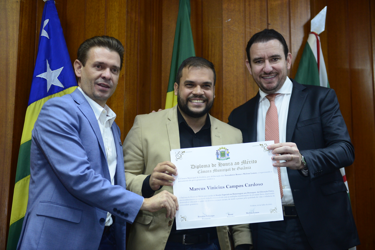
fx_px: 646
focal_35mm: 62
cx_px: 188
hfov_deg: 32.4
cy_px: 125
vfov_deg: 21.9
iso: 2000
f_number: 4
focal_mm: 62
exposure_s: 1/125
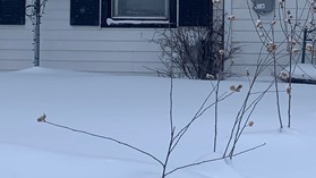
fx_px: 872
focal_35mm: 104
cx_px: 366
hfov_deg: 19.5
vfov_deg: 11.3
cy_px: -56
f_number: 1.8
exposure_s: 1/282
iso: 25
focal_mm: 4.25
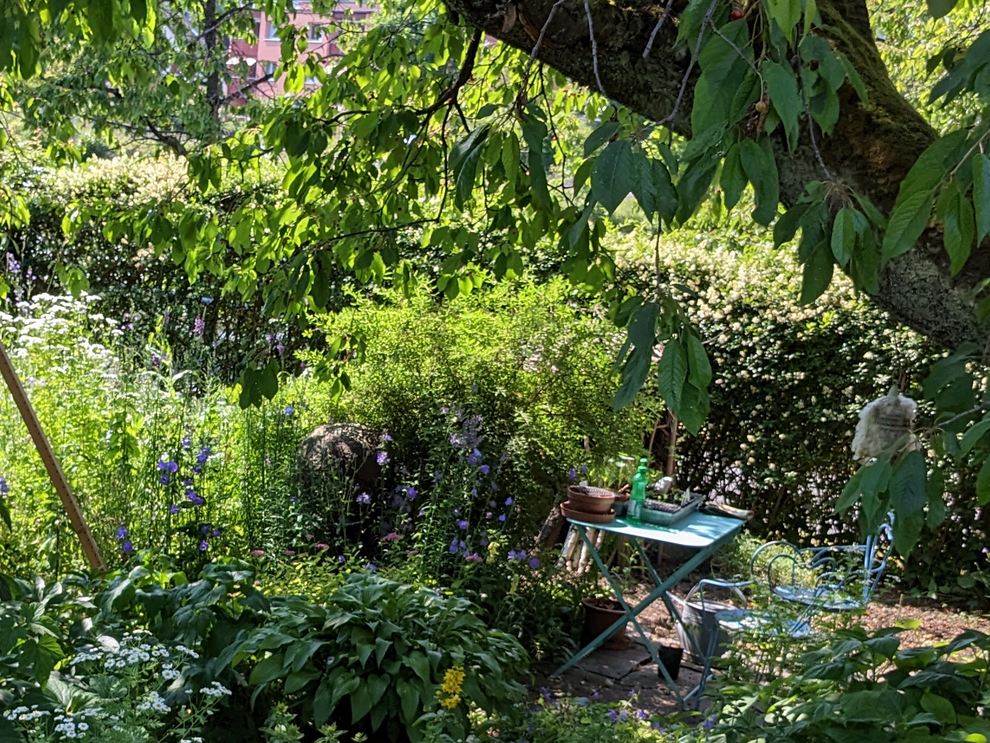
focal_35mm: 65
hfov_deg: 29.6
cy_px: 541
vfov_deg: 22.4
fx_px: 1859
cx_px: 324
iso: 57
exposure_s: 1/867
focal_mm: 4.38
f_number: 1.73
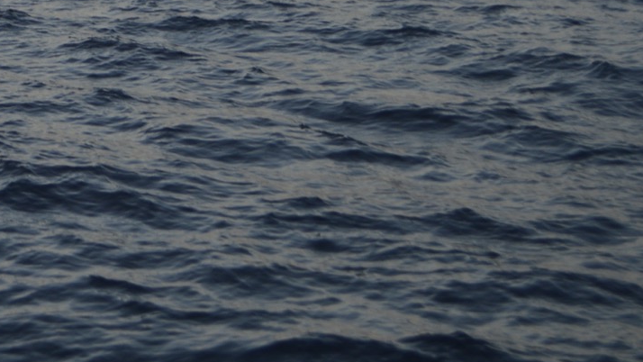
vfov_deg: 8.7
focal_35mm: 135
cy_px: -236
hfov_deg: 15.1
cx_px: -213
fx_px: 2302
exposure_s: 1/125
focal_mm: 30
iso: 160
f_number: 5.6
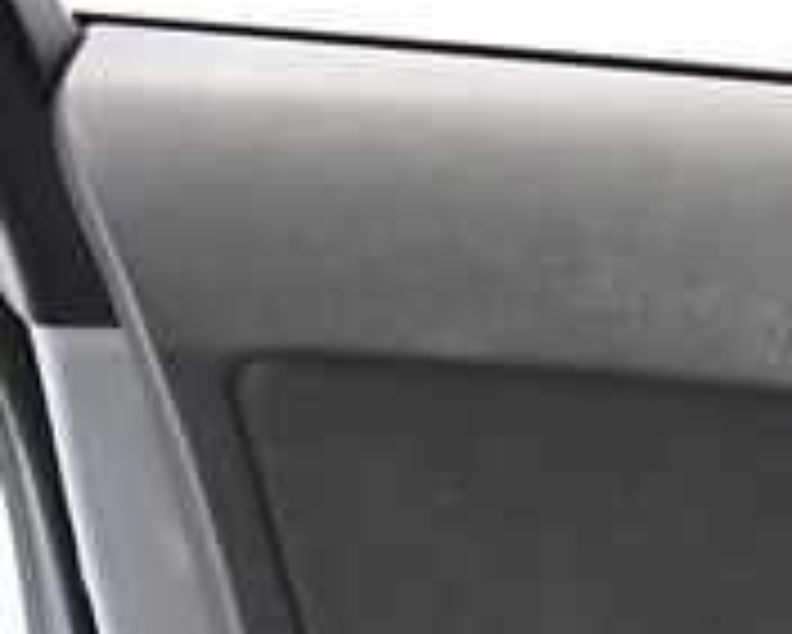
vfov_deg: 12.3
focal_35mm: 123
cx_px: 1152
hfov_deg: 14.7
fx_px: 2885
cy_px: 751
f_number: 3.5
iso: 3200
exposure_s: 1/125
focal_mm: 18
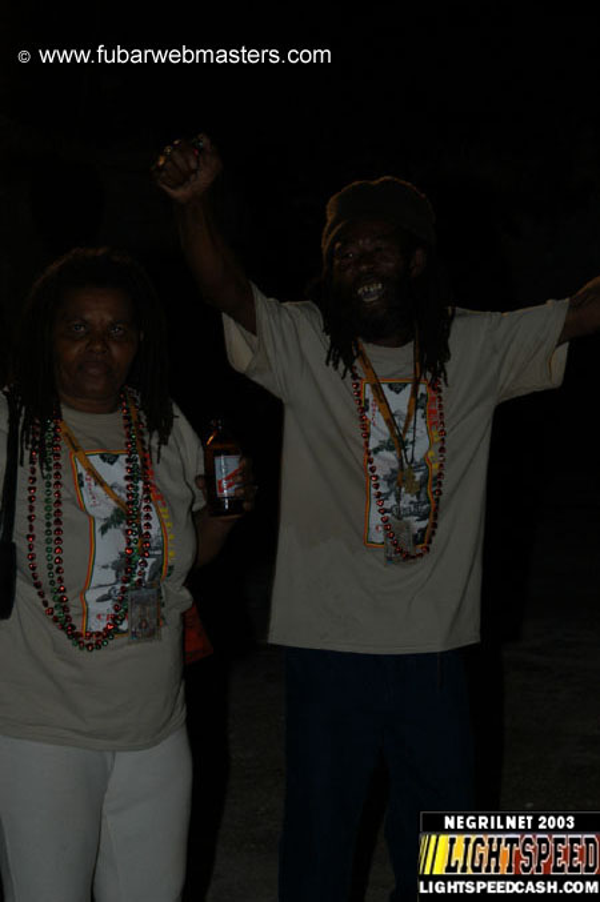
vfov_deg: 23.4
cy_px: 451
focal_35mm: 87
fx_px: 2179
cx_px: 300
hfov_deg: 15.7
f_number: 5
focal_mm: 58
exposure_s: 1/60
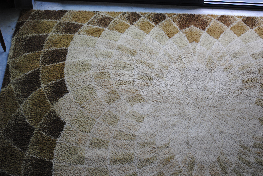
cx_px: 132
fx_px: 483
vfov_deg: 20.7
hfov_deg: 30.5
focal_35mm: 66
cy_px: 88
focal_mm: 44
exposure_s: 1/50
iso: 200
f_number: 5.3
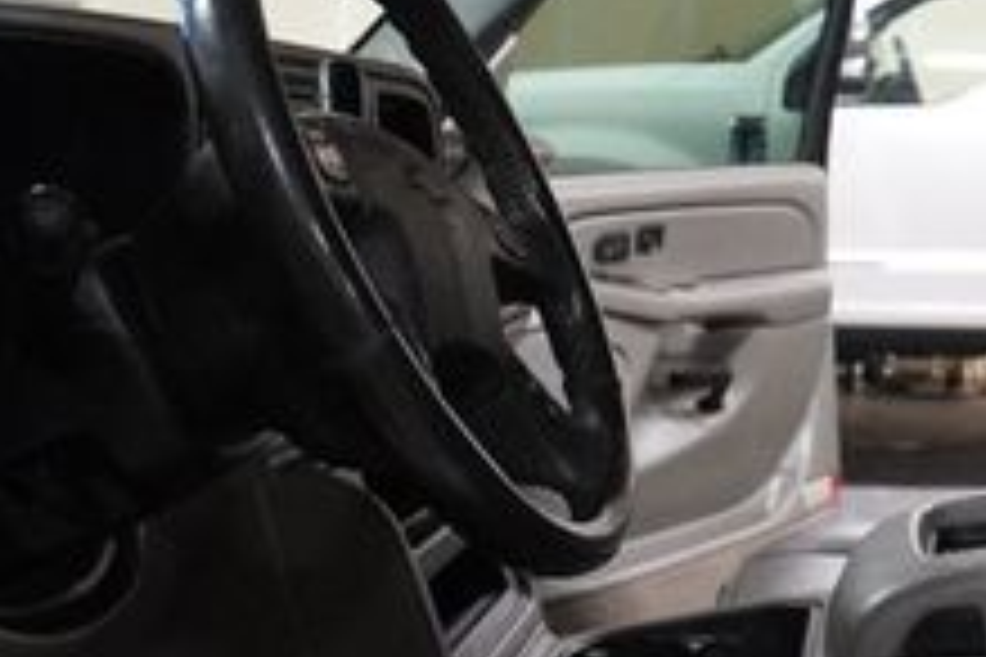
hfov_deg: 27.1
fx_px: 1917
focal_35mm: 70
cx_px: 1004
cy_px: 356
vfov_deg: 19.5
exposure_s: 1/160
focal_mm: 16
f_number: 3.5
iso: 6400
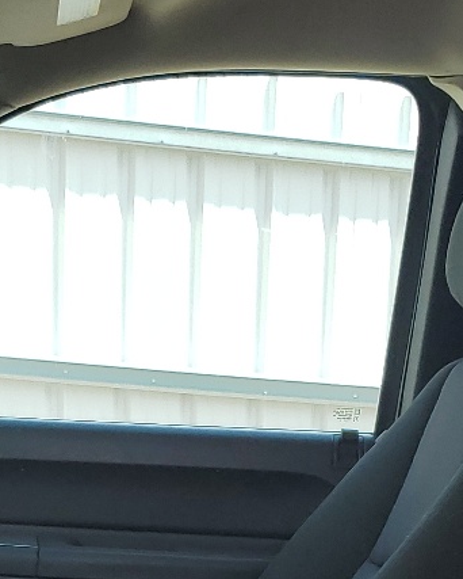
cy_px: 743
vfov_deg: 18.8
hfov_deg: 16.2
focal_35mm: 95
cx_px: 192
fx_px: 1626
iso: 50
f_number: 1.5
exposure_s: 1/909
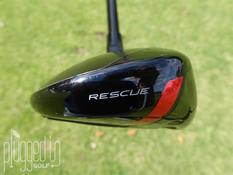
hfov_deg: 69.4
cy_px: 88
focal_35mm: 25
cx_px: 116
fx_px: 168
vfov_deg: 54.8
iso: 80
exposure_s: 1/250
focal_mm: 4.3
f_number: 3.3
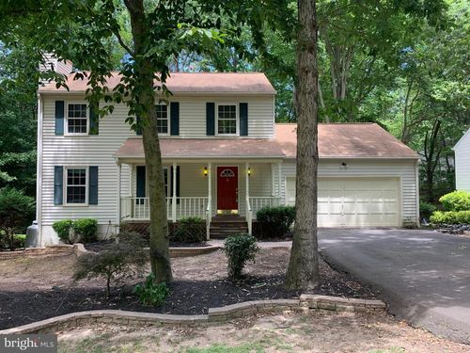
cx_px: 235
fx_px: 353
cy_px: 176
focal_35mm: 26
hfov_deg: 67.3
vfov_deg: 53.1
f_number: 1.8
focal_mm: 4.25
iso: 25
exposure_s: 1/174
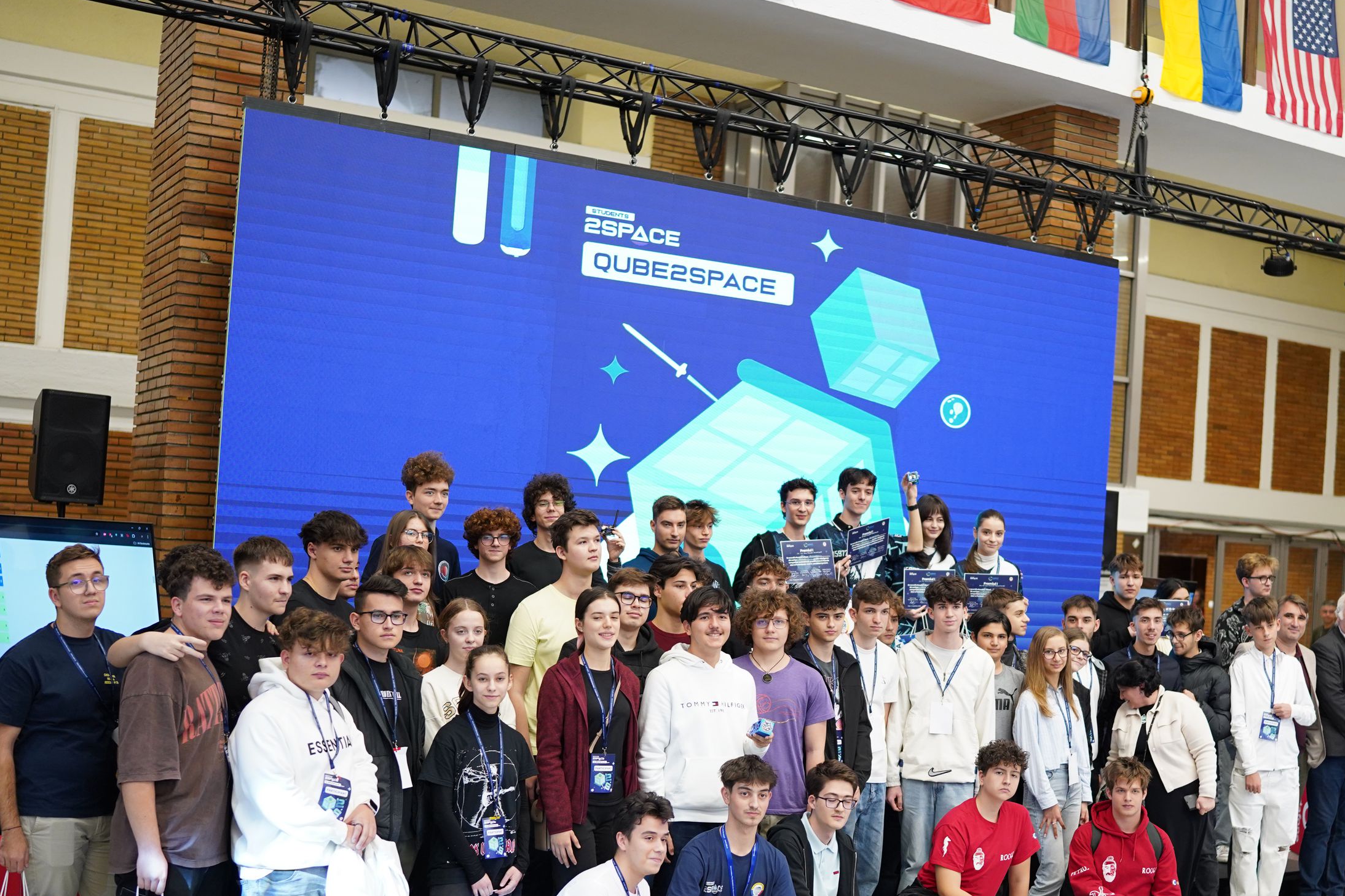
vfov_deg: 28.0
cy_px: 561
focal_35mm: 48
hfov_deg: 40.7
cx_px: 872
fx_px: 1793
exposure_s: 1/500
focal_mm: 35
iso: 1000
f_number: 1.4
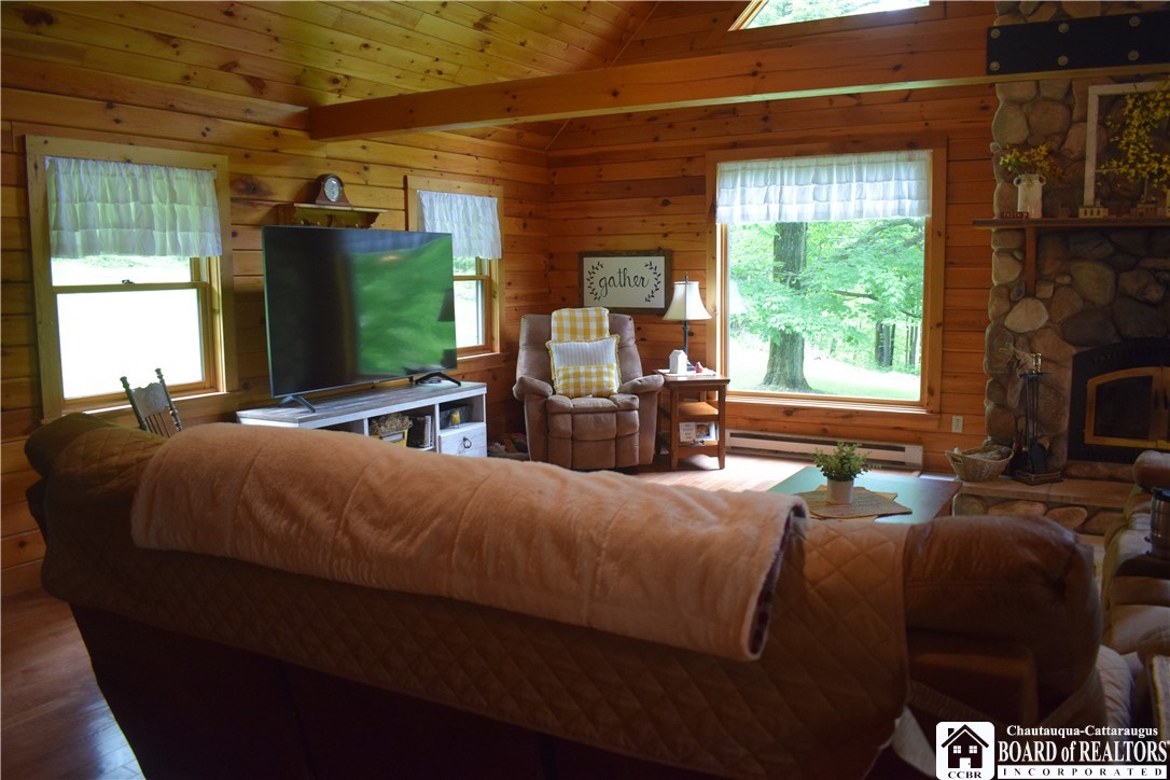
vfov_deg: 47.9
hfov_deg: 67.4
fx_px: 877
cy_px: 390
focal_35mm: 27
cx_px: 585
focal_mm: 18
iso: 1800
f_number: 3.5
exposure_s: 1/60
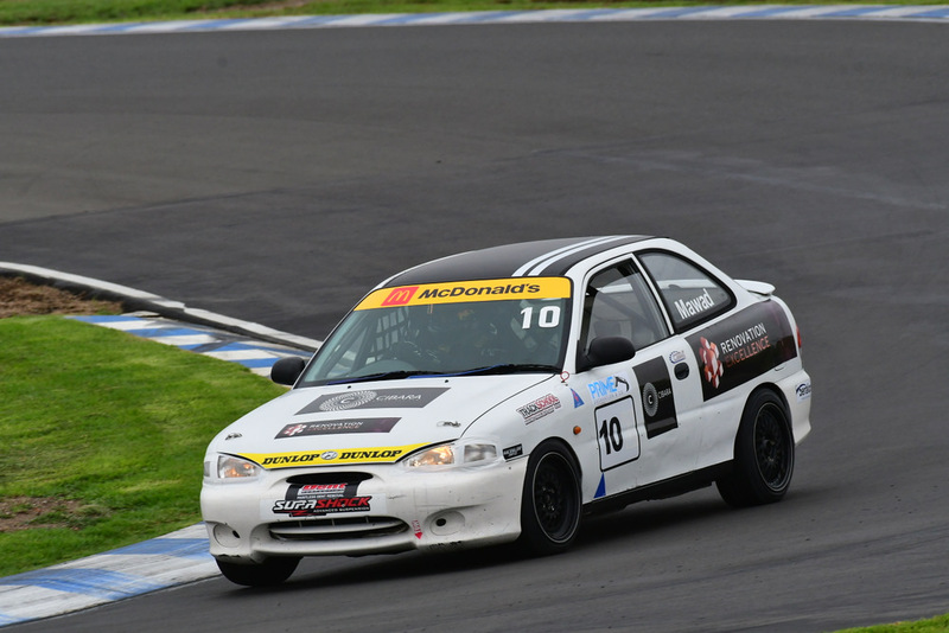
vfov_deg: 1.8
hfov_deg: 2.7
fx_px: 19777
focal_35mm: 750
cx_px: 474
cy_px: 316
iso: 1000
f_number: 10
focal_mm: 500
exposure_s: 1/640
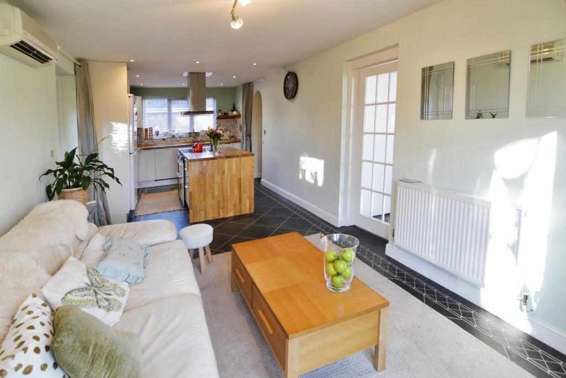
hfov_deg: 95.0
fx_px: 259
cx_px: 283
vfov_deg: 72.1
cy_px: 189
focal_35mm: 16
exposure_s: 1/60
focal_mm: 11
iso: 400
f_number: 3.5
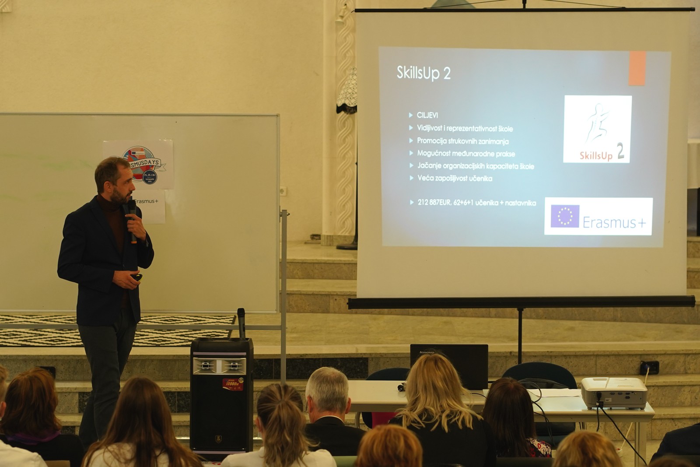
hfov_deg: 16.1
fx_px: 2469
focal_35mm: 127
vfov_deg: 10.8
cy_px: 234
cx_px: 350
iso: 1250
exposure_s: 1/100
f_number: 4.5
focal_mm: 85
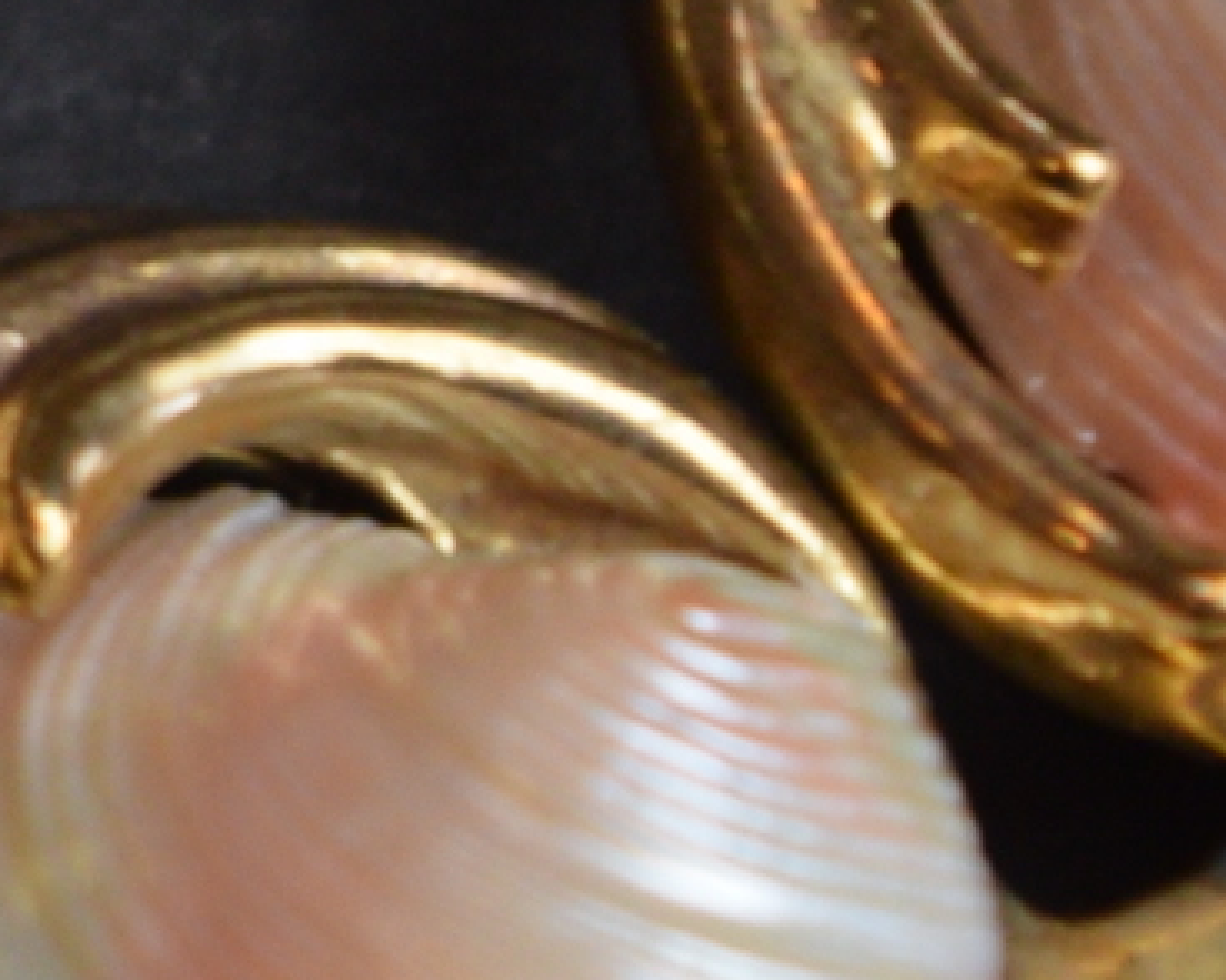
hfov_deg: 3.0
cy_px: -1483
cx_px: -3365
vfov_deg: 2.4
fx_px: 22841
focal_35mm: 630
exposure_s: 1/80
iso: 400
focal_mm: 55
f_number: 5.6
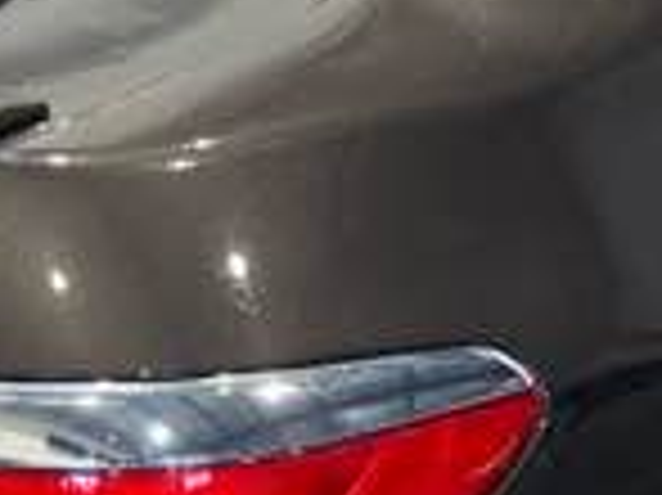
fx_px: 3134
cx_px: 374
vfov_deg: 9.0
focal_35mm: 164
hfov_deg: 12.1
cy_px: 160
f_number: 1.5
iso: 125
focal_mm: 5.7
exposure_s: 1/120
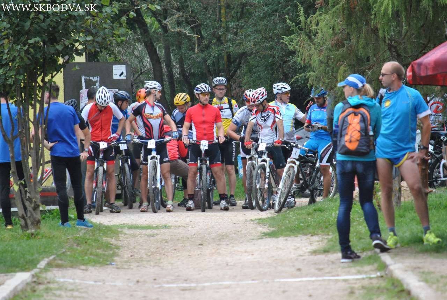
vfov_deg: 4.6
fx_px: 3732
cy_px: 150
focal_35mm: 300
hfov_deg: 6.9
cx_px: 224
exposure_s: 1/500
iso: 800
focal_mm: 200
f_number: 5.6
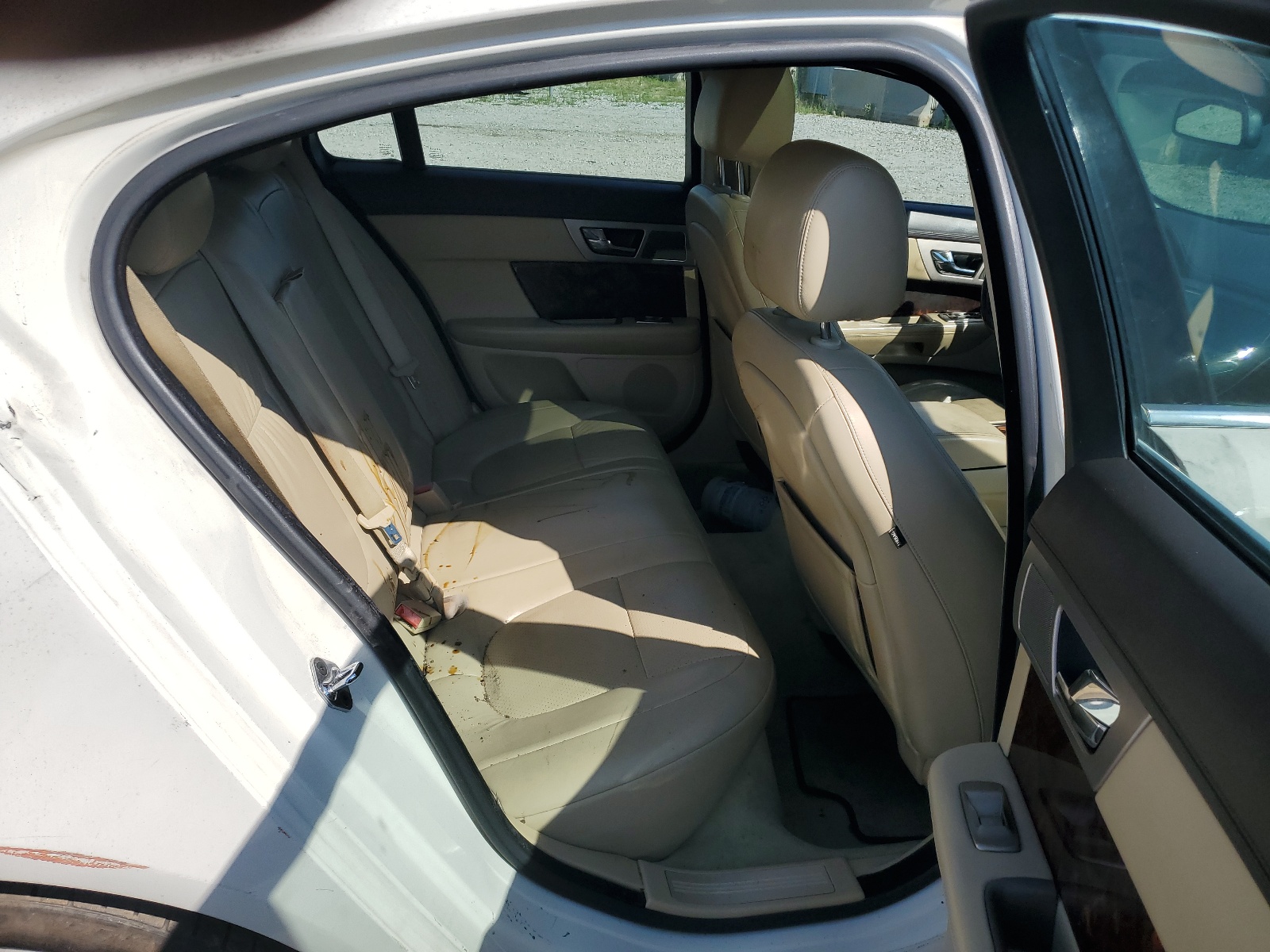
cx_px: 635
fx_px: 954
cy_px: 476
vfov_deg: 53.1
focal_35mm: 26
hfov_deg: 67.3
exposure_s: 1/5000
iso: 50
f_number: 1.5
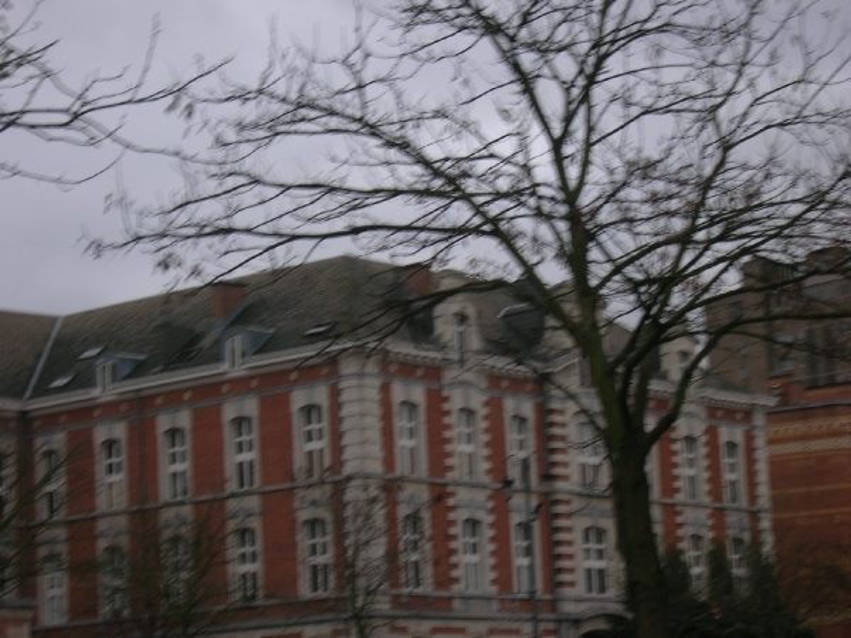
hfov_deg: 19.3
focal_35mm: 102
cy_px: 319
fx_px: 2508
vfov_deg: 14.5
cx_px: 426
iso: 56
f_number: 4.9
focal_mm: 17.1
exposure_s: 1/30
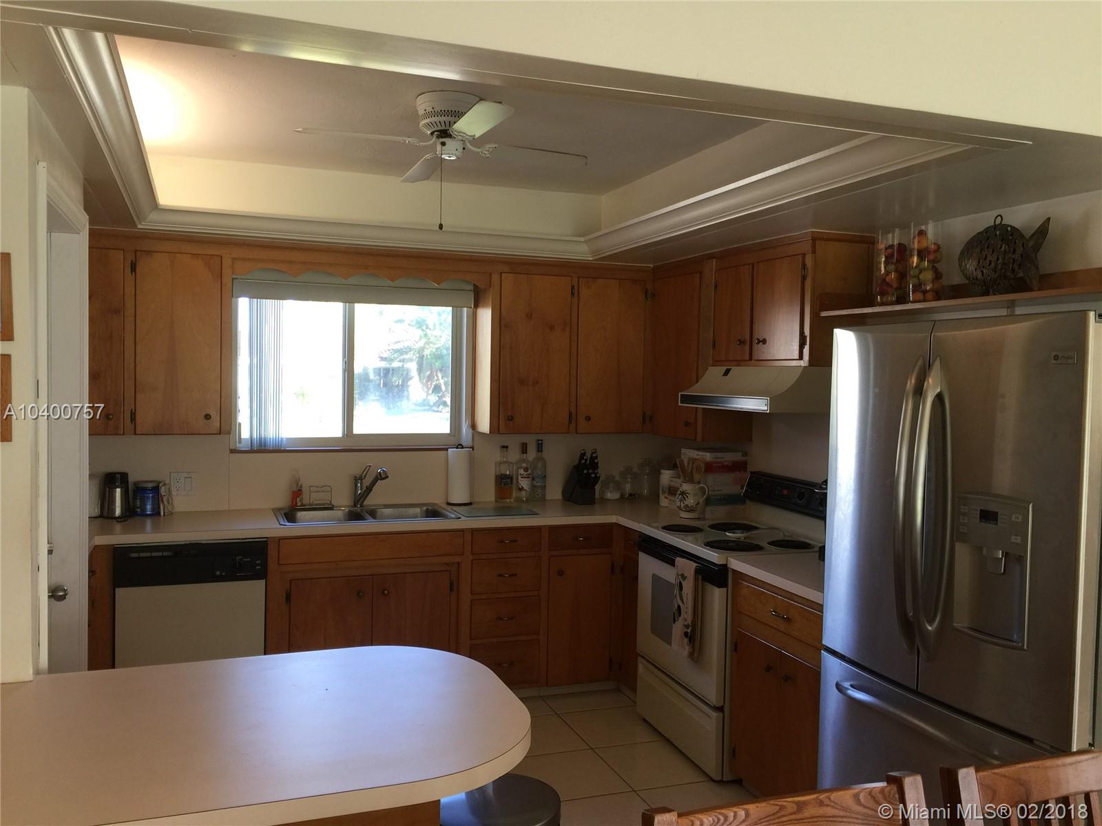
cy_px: 413
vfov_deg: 48.2
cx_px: 551
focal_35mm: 29
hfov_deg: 61.7
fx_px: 923
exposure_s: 1/30
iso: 32
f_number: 2.2
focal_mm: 4.15
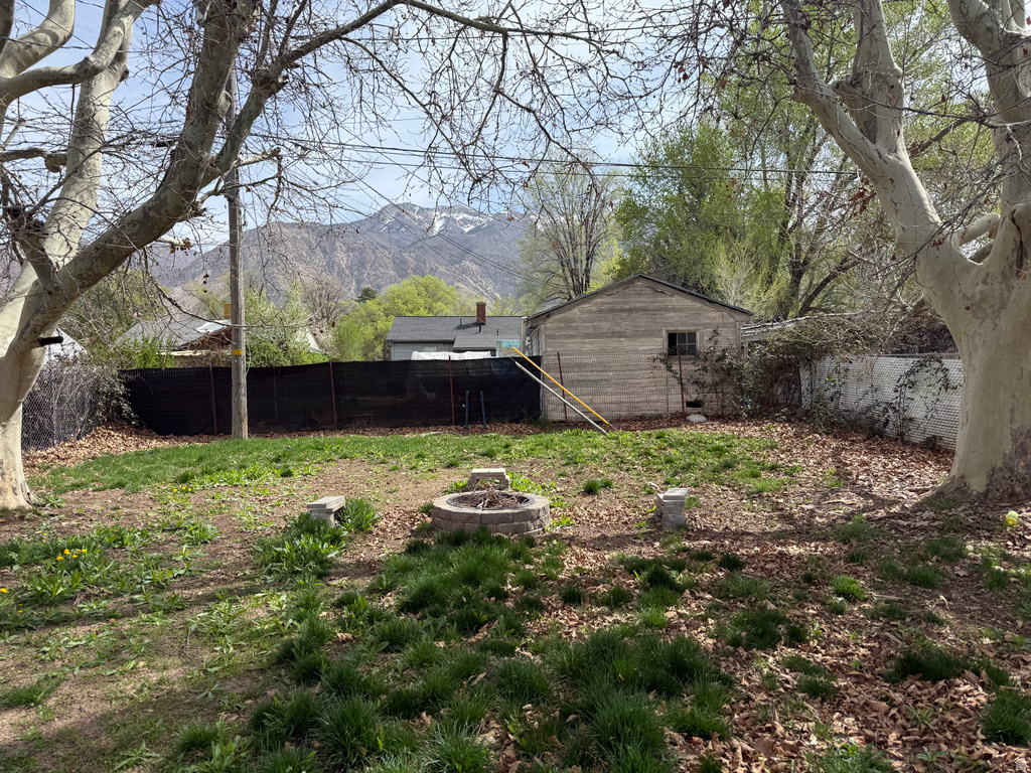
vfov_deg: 56.8
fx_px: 715
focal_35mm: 24
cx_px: 516
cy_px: 386
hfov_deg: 71.6
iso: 80
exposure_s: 1/3021
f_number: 1.78
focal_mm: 6.76
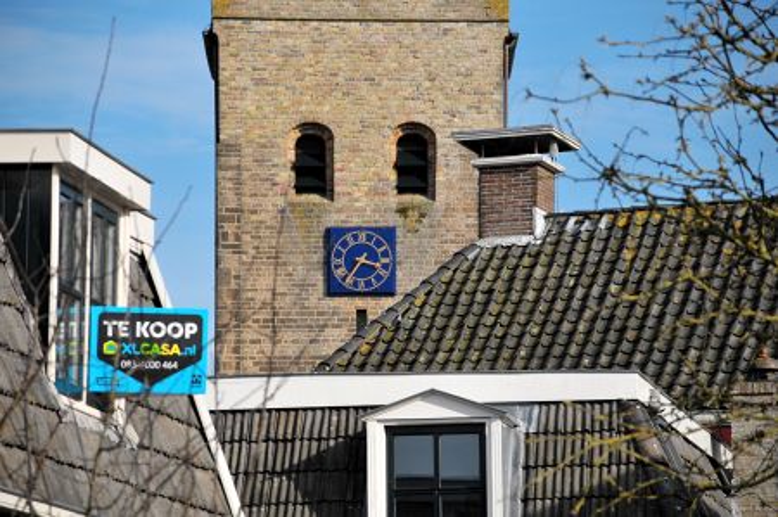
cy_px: 258
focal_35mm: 188
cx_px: 389
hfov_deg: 11.0
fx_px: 4048
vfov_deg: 7.3
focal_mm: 125
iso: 320
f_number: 5.6
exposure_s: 1/1250
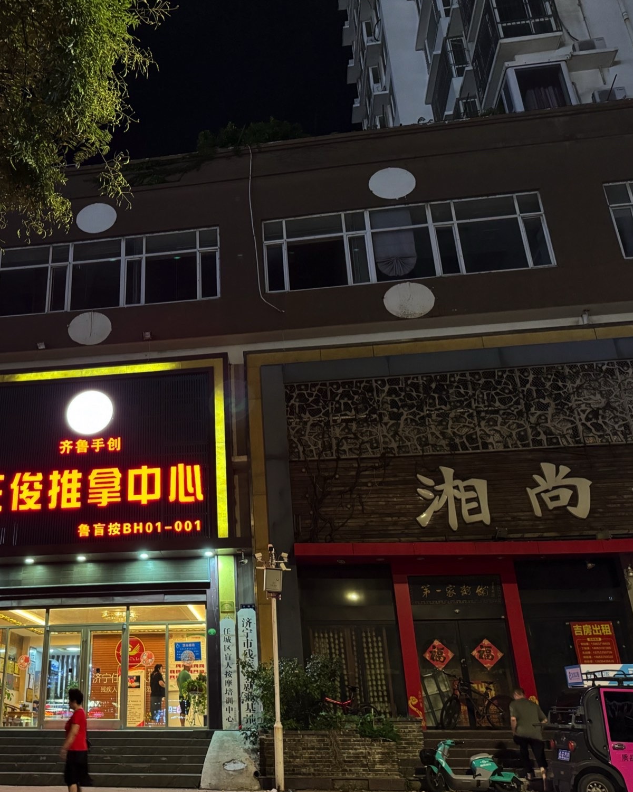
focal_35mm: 32
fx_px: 749
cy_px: 403
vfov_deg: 55.7
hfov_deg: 44.3
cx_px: 160
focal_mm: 6.76
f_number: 1.78
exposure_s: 1/33
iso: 800
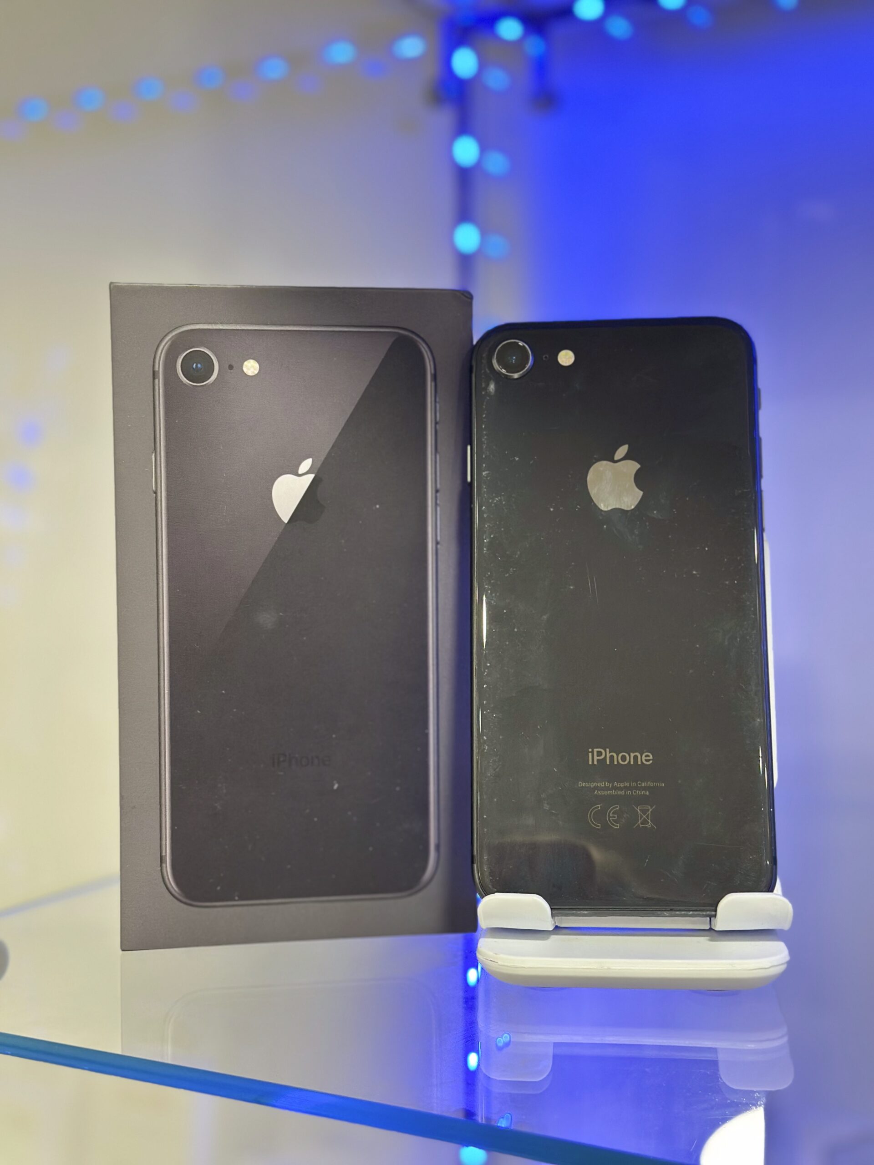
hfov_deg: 30.3
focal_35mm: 48
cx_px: 437
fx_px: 1616
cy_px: 582
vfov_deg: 39.7
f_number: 1.78
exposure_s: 1/50
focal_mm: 6.86
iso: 200
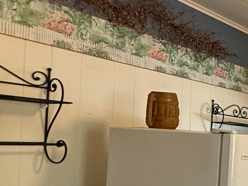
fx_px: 337
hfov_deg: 25.6
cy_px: 145
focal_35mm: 47
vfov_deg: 30.2
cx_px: 400
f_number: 2.2
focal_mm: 2.22
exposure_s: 1/60
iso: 400
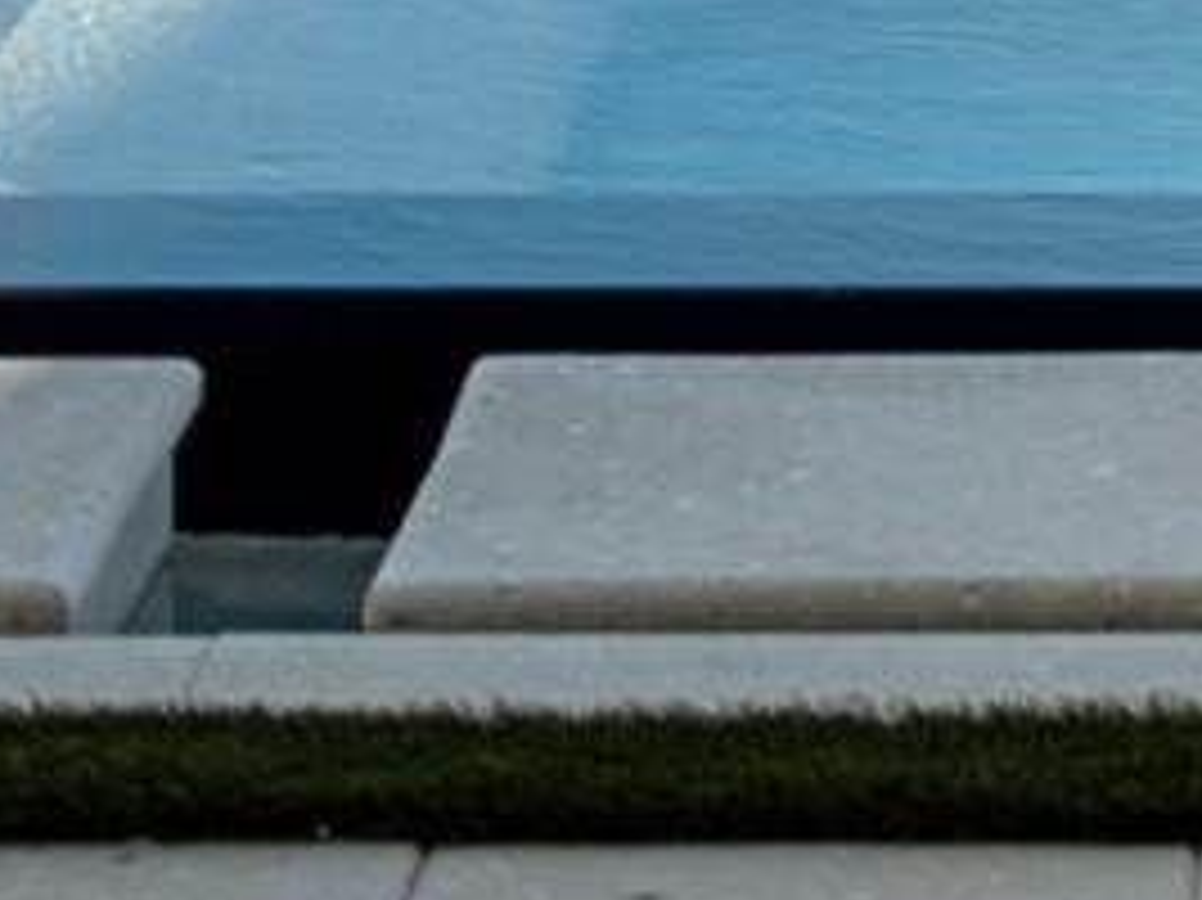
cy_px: -1706
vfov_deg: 4.7
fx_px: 10412
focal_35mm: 300
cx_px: 1528
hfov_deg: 6.6
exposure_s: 1/2500
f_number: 1.7
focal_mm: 25
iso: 100
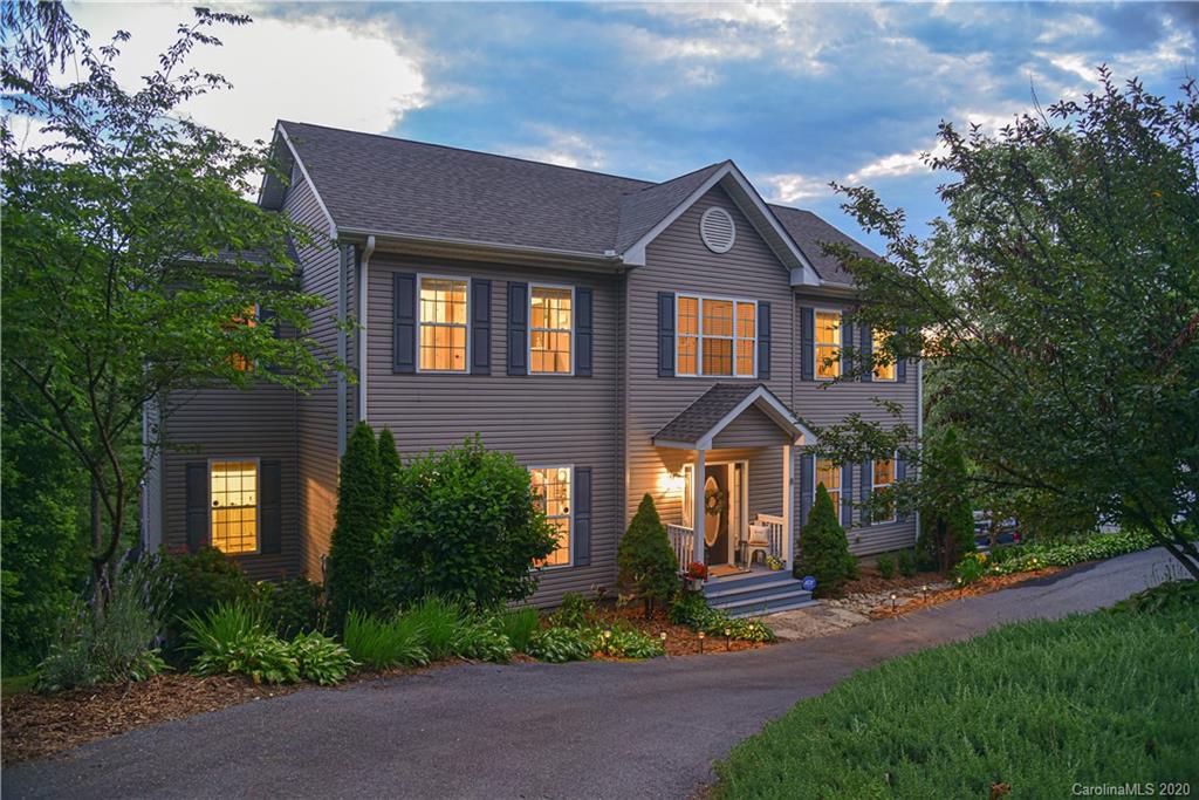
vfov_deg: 53.1
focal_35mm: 24
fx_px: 799
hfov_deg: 73.7
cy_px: 400
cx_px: 600
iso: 500
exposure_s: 1/2.5
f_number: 4
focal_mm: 24
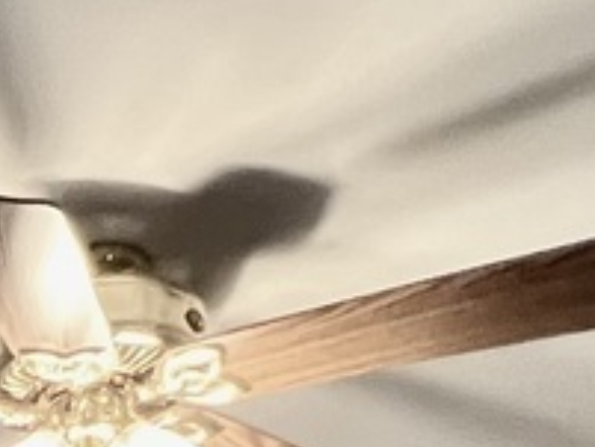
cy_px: 1205
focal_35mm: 93
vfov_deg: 11.6
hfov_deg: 16.8
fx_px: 1599
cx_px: -530
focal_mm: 1.57
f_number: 1.8
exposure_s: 1/60
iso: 500
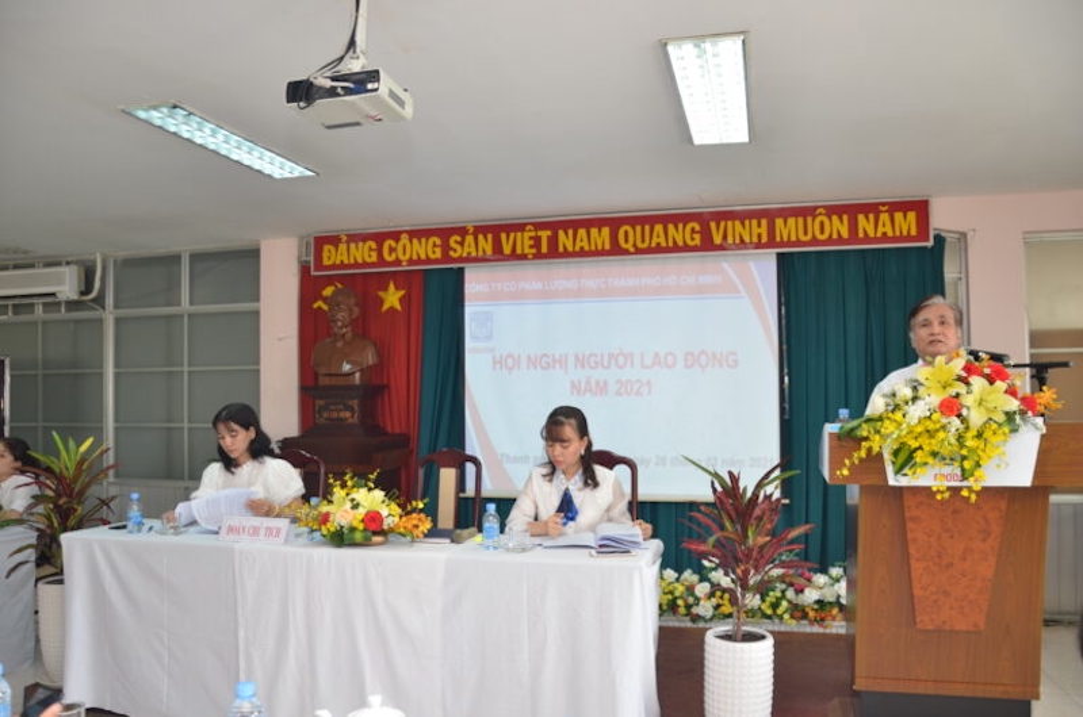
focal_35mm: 27
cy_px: 358
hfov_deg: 67.5
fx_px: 811
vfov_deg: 47.7
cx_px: 542
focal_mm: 18
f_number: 4
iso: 360
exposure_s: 1/60
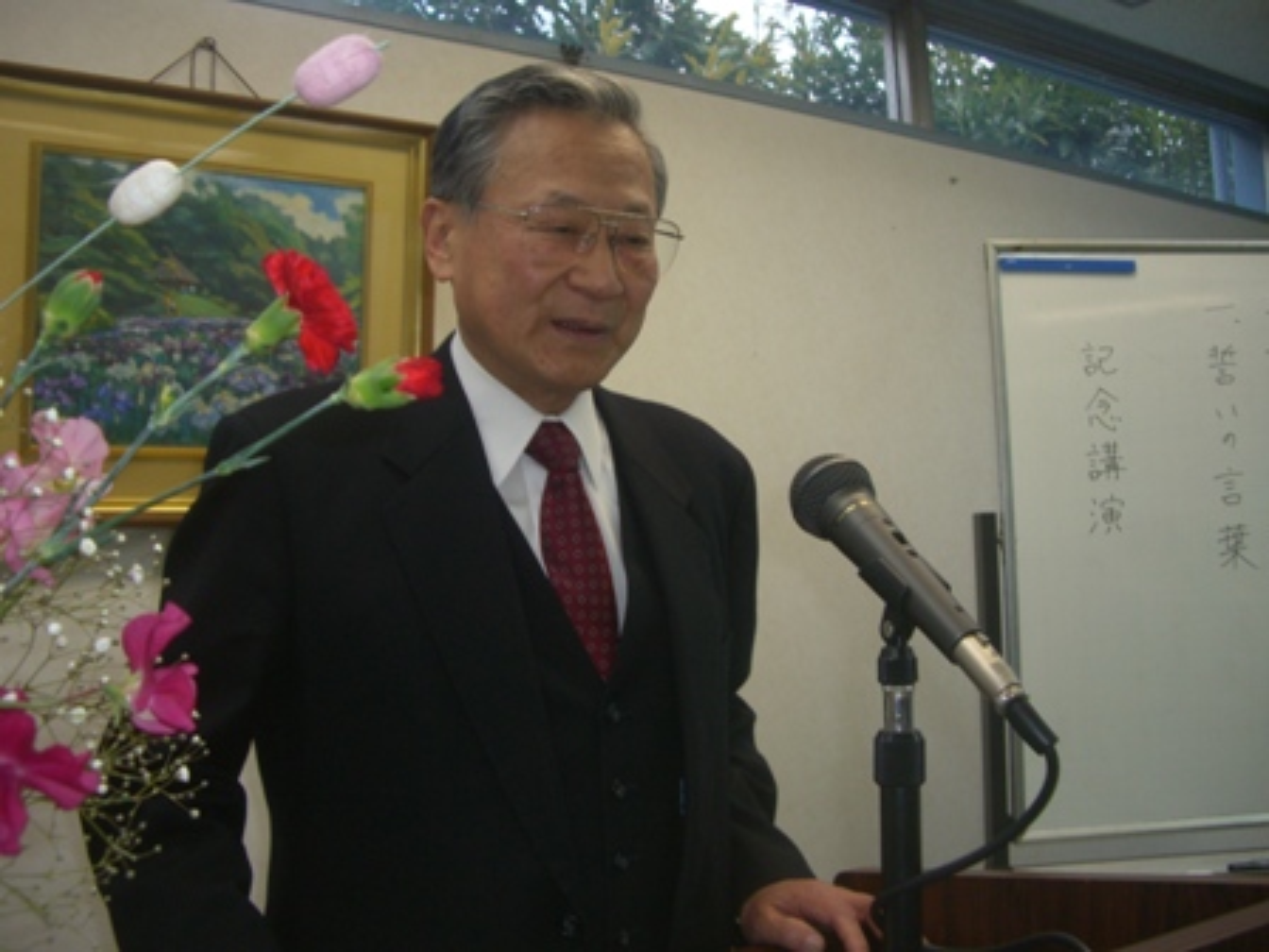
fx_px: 1393
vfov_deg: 37.7
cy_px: 476
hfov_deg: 49.0
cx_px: 634
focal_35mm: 38
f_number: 2.8
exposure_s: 1/40
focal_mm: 7.9
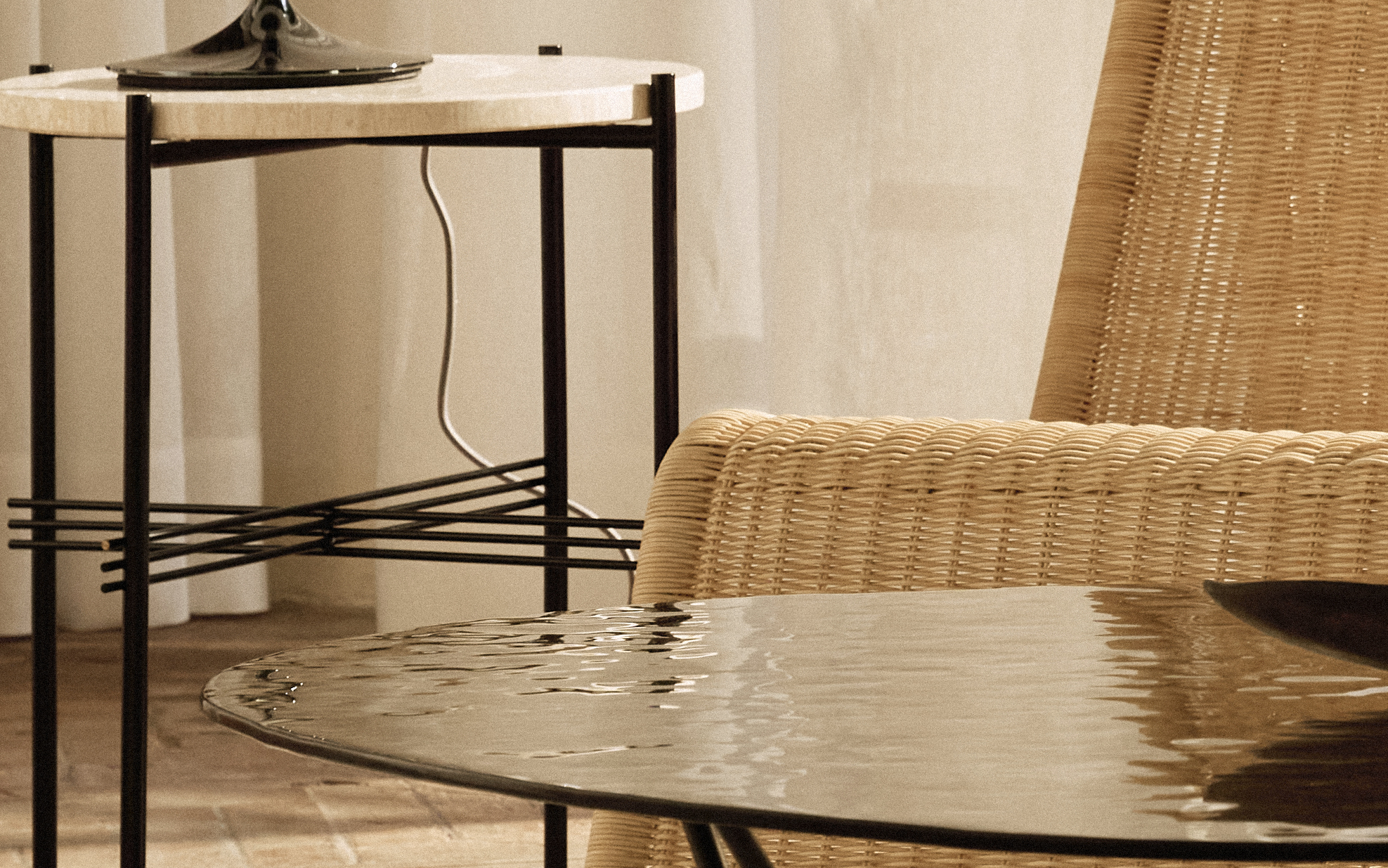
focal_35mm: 245
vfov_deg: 5.3
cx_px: 2432
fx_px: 9267
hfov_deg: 8.3
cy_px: -338
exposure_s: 1/125
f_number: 6.3
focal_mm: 50.4
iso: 640
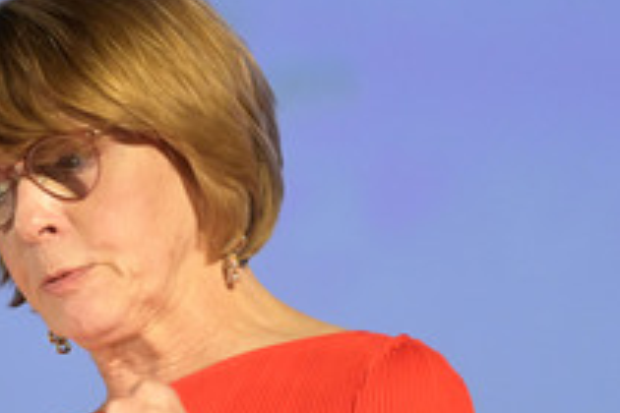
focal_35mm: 430
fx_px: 7405
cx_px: -28
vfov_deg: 3.2
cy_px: 348
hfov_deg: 4.8
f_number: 2.8
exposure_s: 1/500
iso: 8000
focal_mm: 200
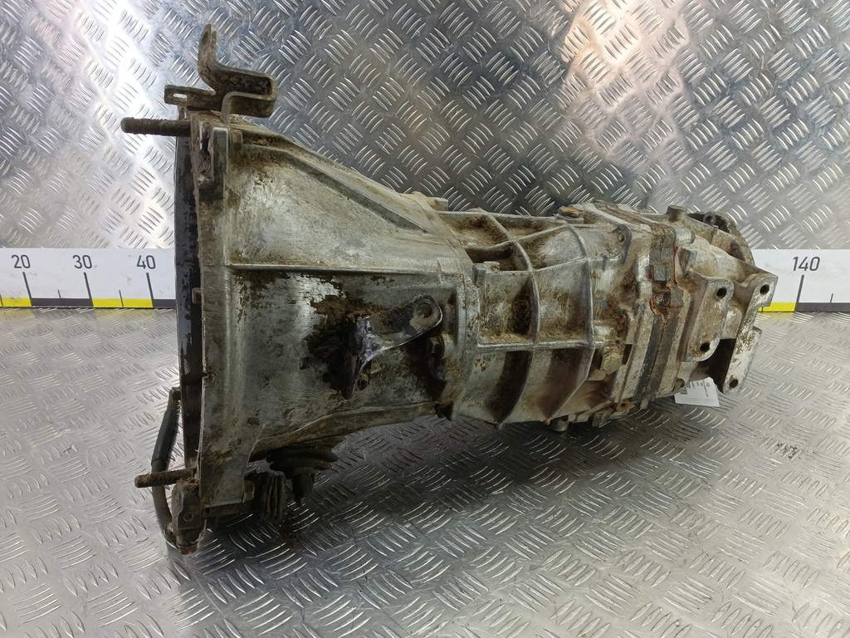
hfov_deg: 73.9
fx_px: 565
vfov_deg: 58.9
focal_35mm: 23
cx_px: 425
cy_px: 319
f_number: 1.6
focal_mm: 4.11
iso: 164
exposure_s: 1/50
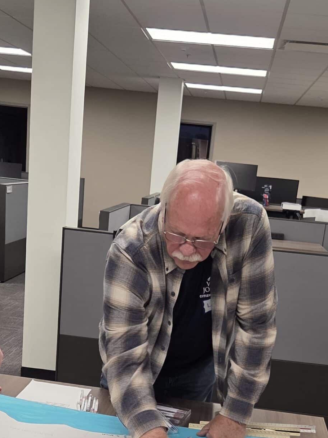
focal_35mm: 58
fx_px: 733
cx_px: 148
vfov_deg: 31.0
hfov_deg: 25.2
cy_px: 429
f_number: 1.8
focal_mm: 5.4
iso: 125
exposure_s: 1/120
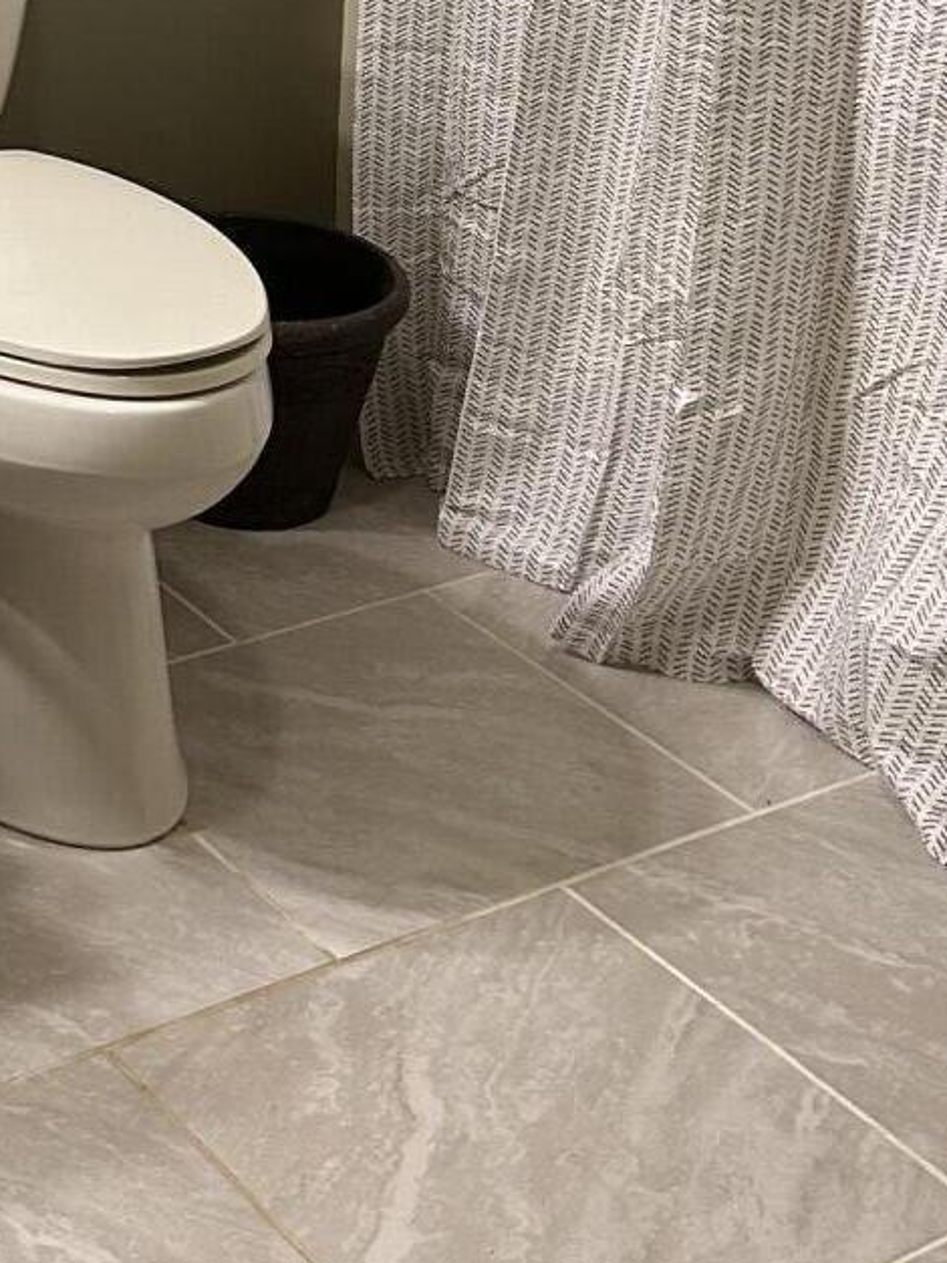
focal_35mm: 83
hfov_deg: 17.3
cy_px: -401
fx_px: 3029
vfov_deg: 21.2
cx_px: -26
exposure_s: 1/60
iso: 160
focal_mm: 5.7
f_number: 1.5
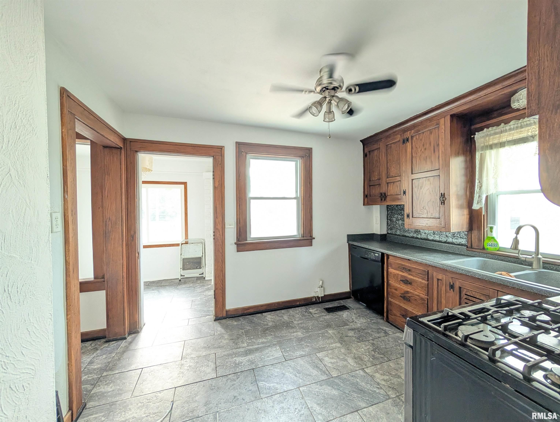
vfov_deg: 94.6
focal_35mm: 12
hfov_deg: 110.5
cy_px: 211
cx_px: 280
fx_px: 194
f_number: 1.7
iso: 230
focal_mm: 2.02
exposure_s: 1/41.9
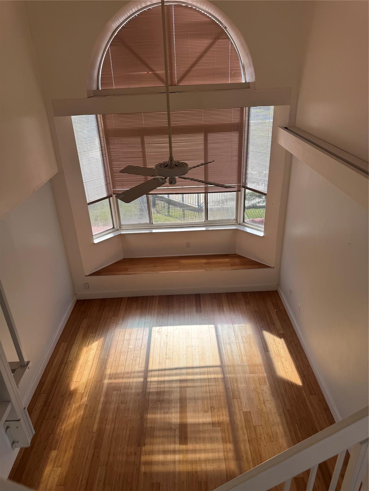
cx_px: 184
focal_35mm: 24
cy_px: 246
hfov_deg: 56.8
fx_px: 341
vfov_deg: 71.6
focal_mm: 6.76
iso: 80
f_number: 1.78
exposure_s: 1/747
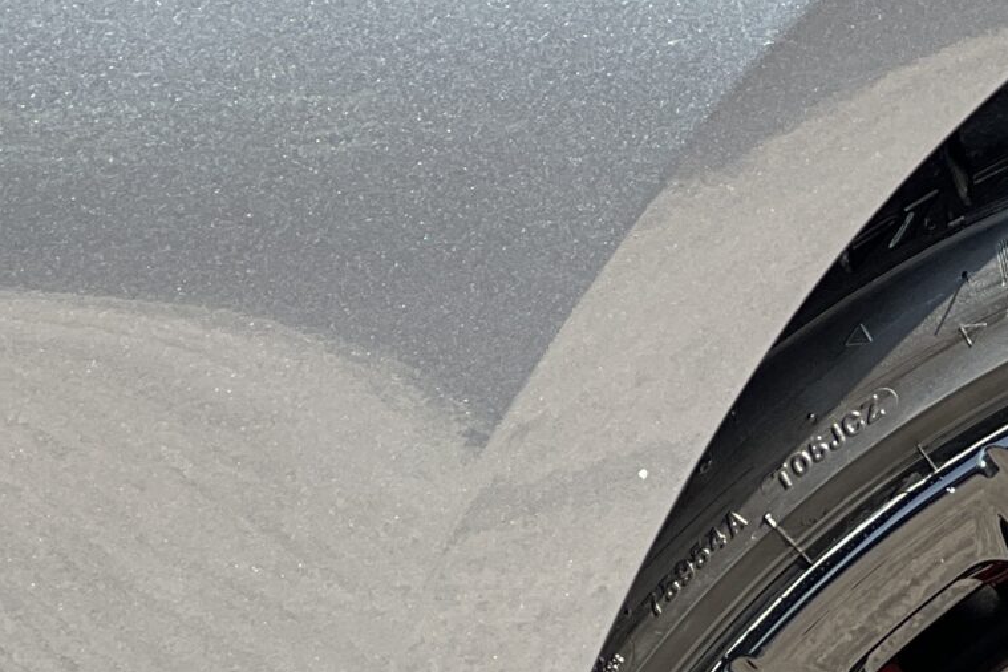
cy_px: 1163
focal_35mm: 270
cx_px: 1507
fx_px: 7559
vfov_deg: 5.0
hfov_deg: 7.5
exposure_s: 1/121
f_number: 2.8
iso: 50
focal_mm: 9
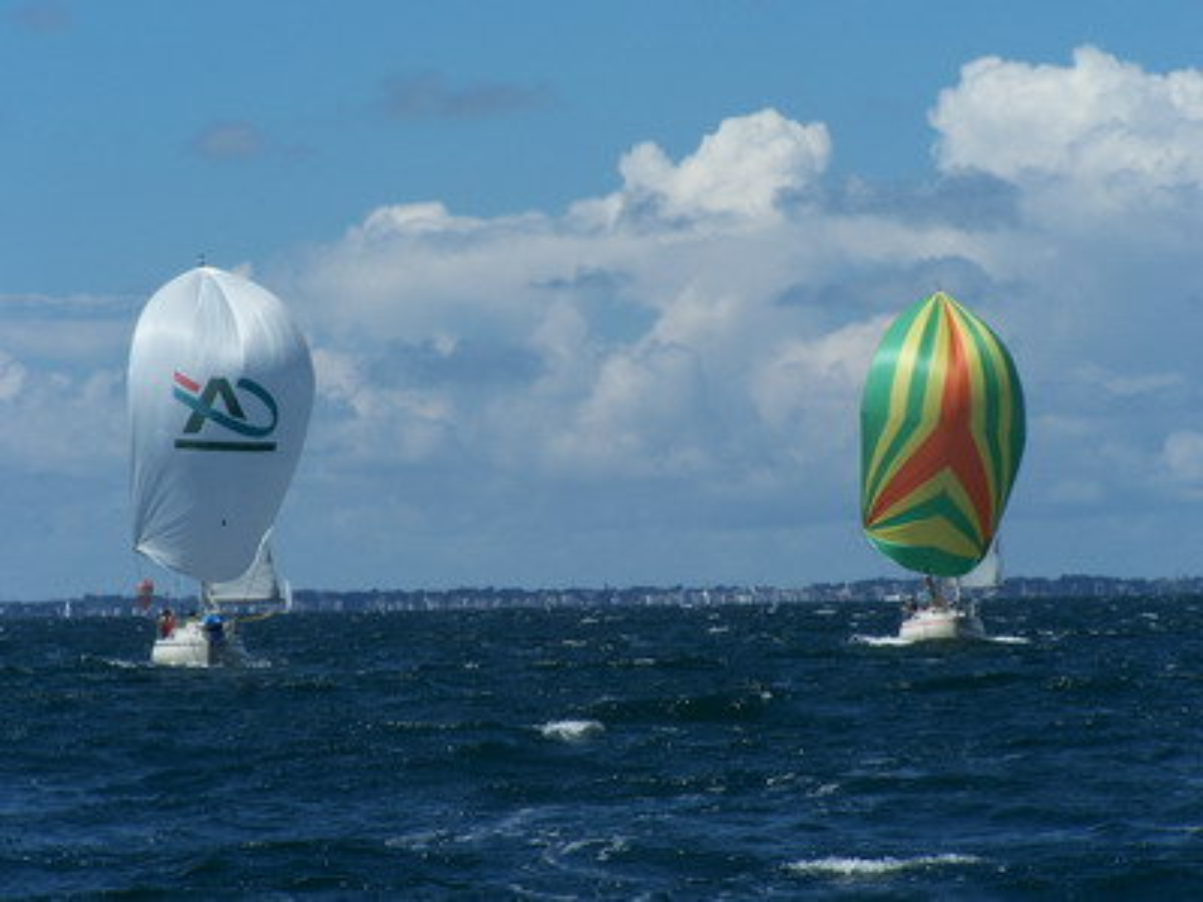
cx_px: 602
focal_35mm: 209
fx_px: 7263
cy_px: 451
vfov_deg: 7.1
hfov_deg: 9.5
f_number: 6.3
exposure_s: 1/500
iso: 80
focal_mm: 34.6
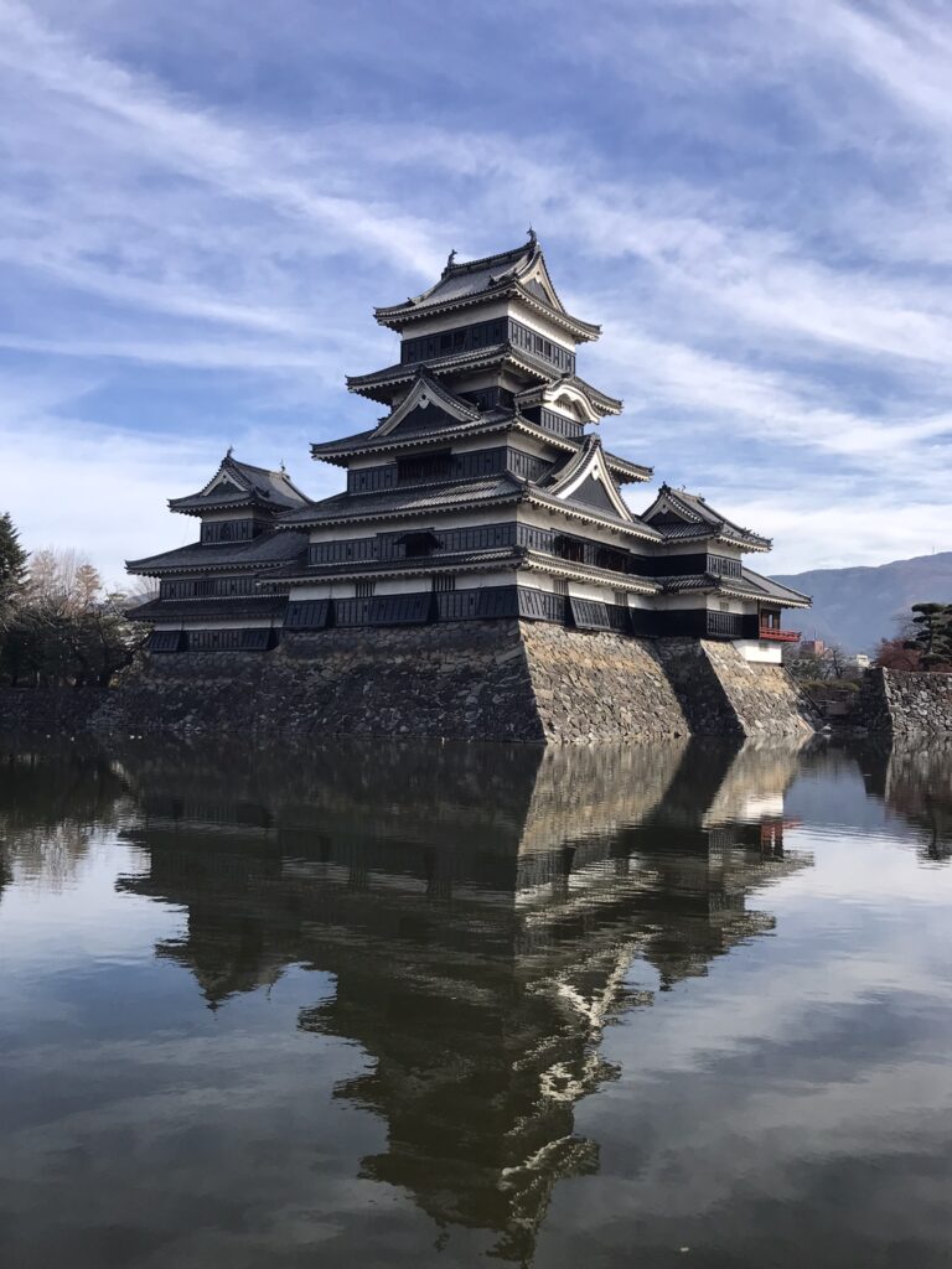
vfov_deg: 63.4
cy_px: 634
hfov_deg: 49.7
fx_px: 1027
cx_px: 476
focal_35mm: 28
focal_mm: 3.99
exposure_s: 1/1473
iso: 20
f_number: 1.8
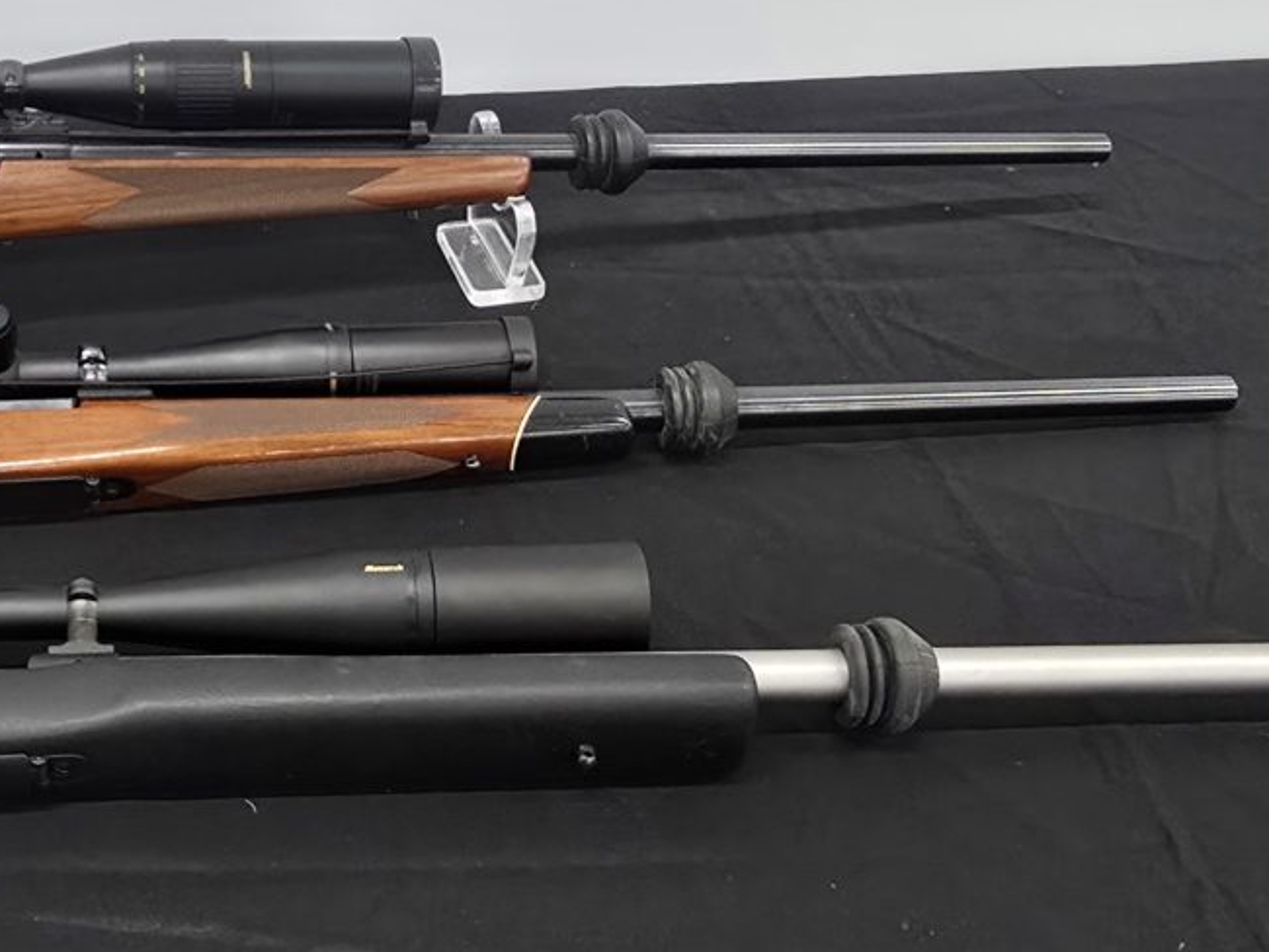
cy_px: 350
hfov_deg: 55.6
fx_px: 1100
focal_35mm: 30
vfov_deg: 46.4
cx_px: 252
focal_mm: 2.2
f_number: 2.2
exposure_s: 1/60
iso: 200
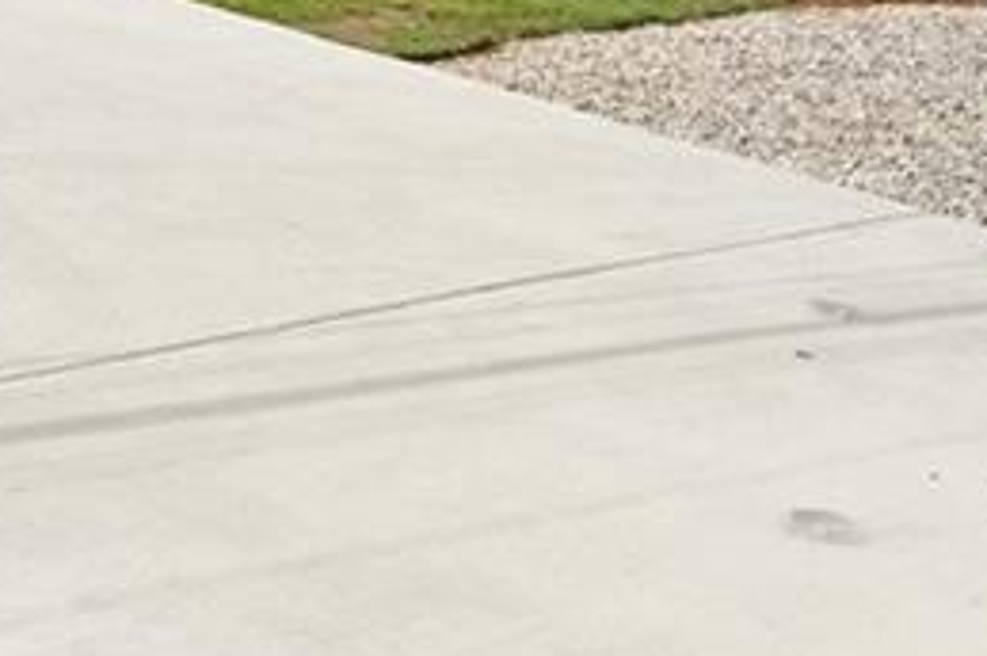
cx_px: 1101
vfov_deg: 14.7
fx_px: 2492
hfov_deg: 21.2
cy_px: -8
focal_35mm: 91
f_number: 6.3
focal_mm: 23
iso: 1250
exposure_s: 1/1600
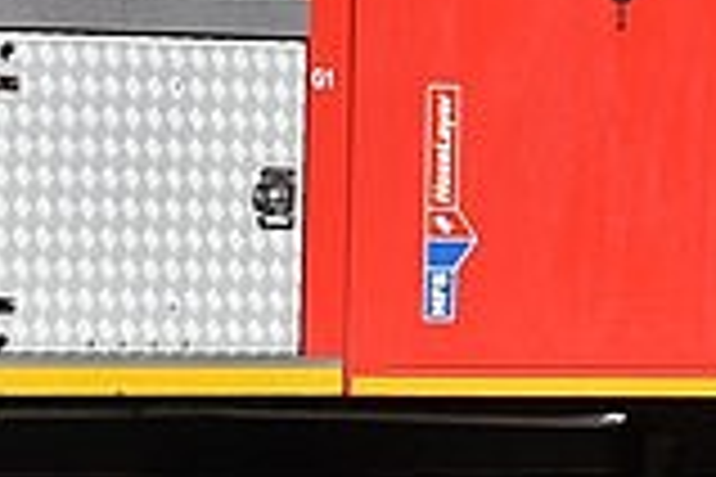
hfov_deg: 4.3
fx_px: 9546
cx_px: -9
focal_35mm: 480
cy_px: 198
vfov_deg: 2.9
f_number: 10
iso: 200
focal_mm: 85
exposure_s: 1/400
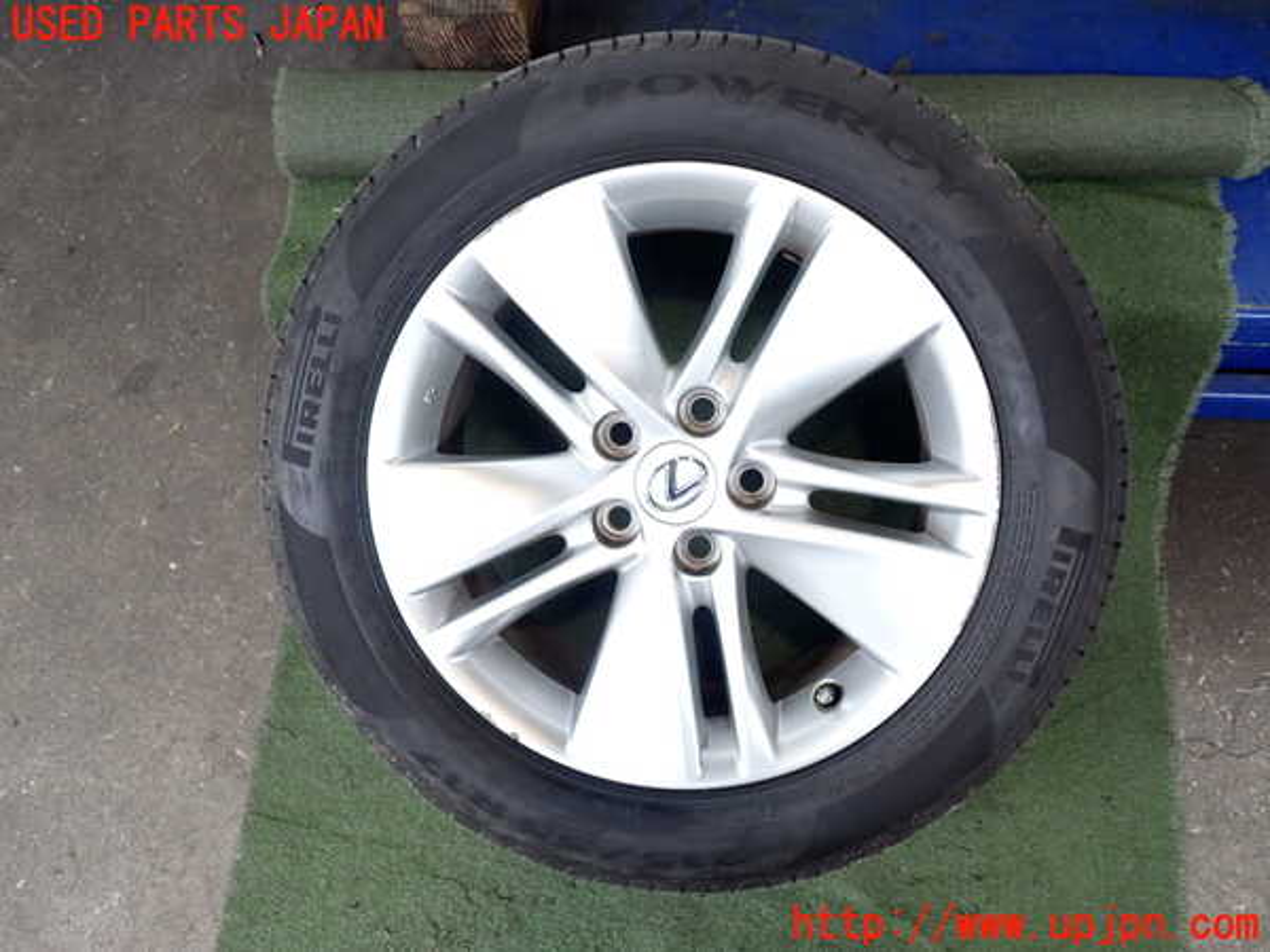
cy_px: 476
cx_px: 635
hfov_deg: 60.0
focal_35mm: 30
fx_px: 1101
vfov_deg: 46.8
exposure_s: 1/125
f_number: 2.3
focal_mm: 5.4
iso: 200
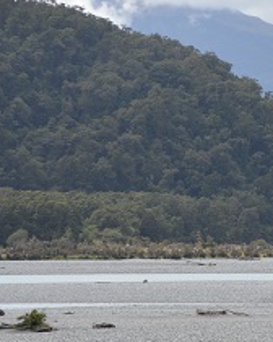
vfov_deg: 7.7
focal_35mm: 251
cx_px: 366
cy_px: 133
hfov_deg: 6.1
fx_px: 2536
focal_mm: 75
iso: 400
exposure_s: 1/1600
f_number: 7.1
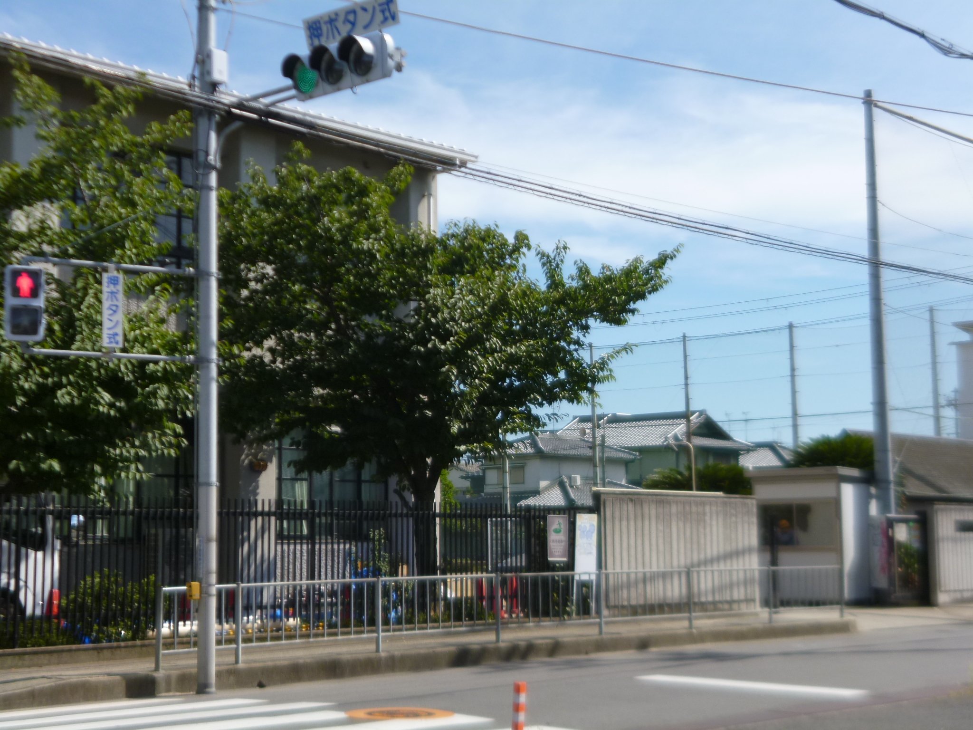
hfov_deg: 31.7
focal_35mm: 61
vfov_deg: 24.0
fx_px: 1715
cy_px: 365
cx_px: 486
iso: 100
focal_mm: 10.9
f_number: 4.1
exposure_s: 1/640
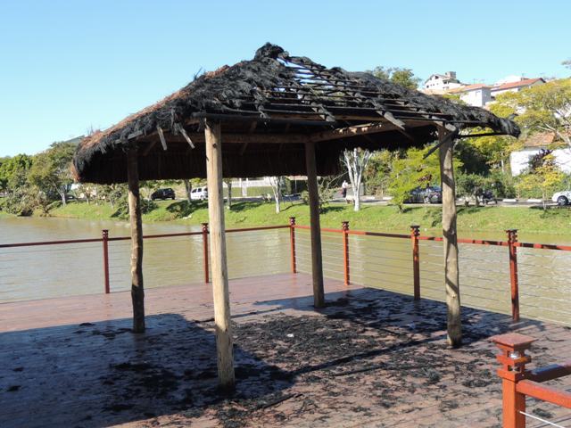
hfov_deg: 46.8
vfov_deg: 36.0
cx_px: 286
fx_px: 660
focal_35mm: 40
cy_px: 214
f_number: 3.3
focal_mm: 7.1
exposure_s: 1/500
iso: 100
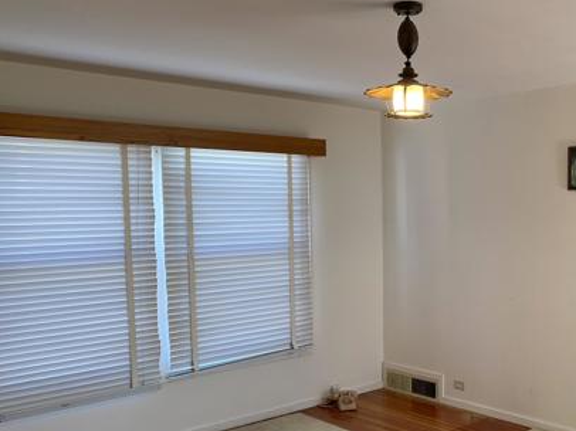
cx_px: 430
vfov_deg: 34.9
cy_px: 272
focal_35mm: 41
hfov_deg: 44.3
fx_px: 682
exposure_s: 1/121
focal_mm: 4.25
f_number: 1.8
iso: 125
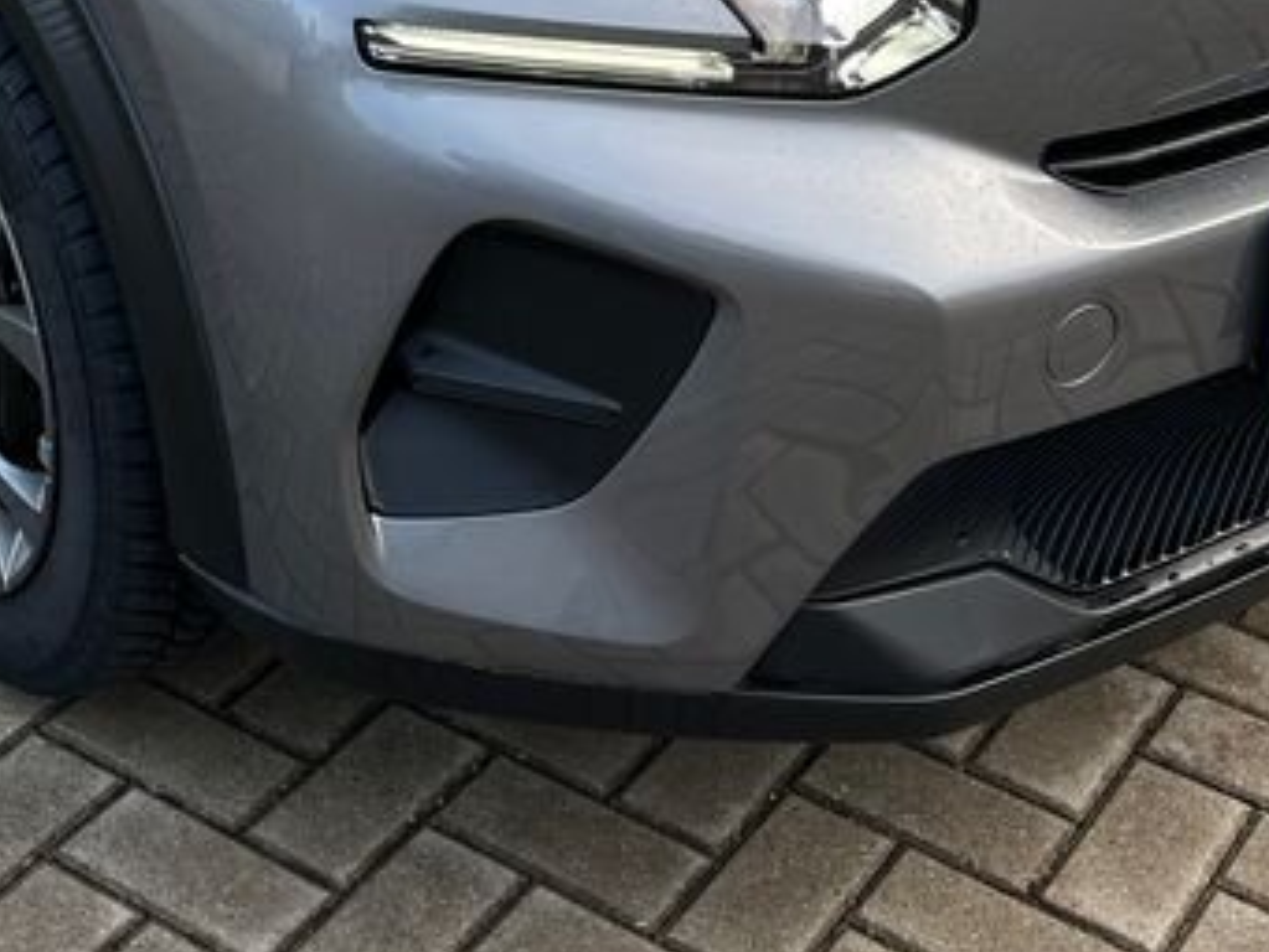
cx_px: 354
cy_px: -286
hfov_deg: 24.8
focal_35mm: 78
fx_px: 2860
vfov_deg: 17.7
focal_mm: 5.1
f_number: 1.6
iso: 50
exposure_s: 1/532
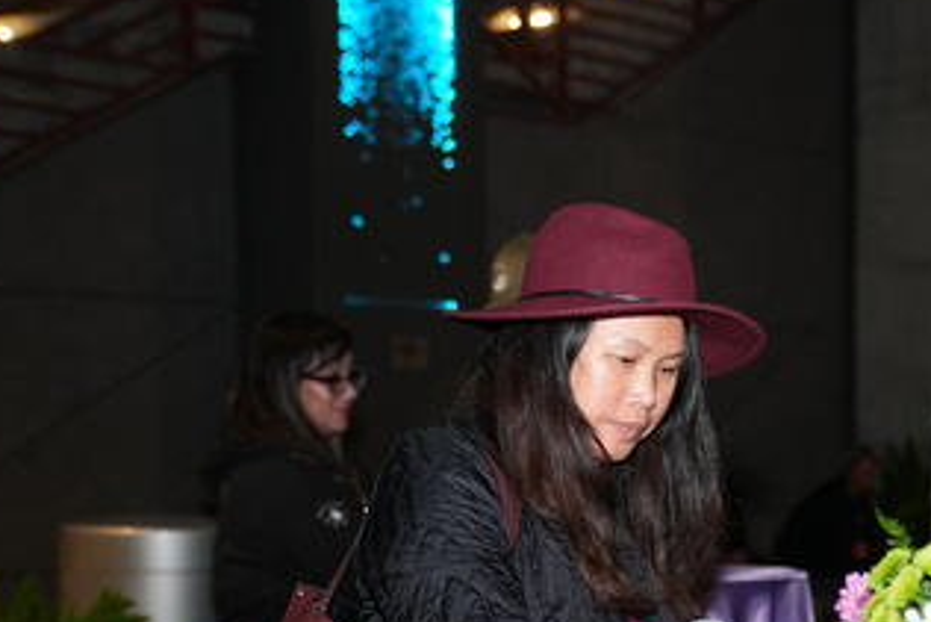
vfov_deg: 18.2
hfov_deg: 26.6
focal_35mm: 74
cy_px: 545
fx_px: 1915
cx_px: 793
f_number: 2.8
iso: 1250
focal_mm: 39
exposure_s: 1/100
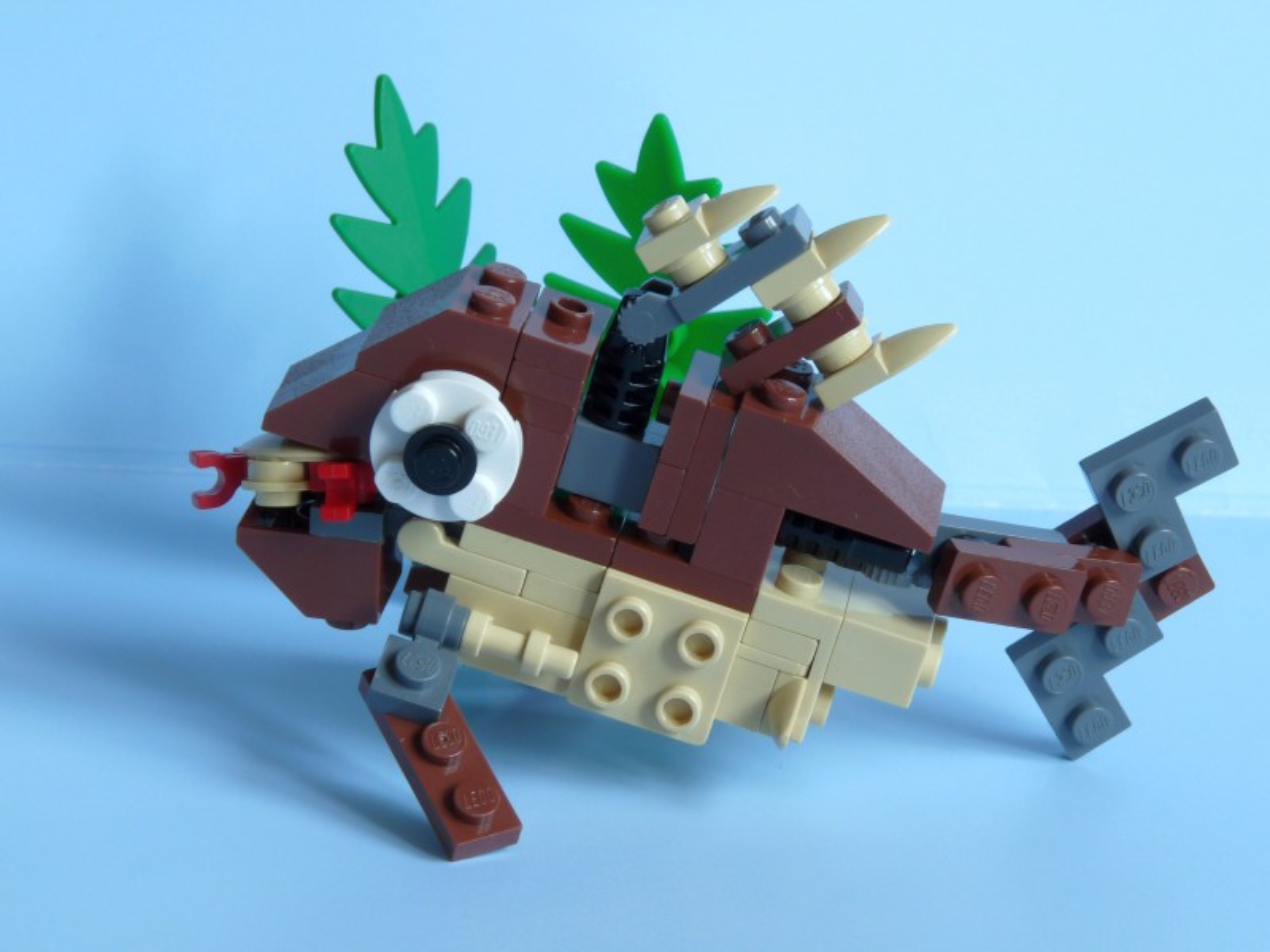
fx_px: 4916
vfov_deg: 11.1
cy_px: 476
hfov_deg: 14.7
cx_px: 635
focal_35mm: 134
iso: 100
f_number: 8
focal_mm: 23.7
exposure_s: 1/8
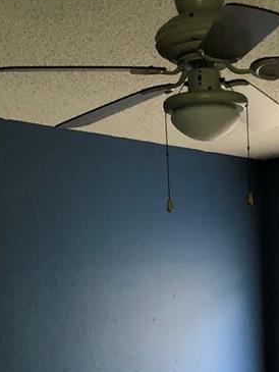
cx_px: 204
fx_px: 988
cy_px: 498
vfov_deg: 19.5
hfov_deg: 16.0
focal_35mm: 92
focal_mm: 3.99
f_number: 1.8
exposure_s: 1/60
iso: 125
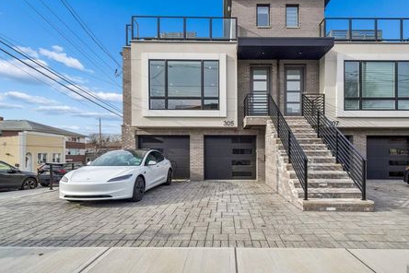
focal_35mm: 18
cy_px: 131
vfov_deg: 67.4
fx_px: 204
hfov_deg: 89.8
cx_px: 222
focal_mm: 16
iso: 400
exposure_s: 1/320
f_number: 8
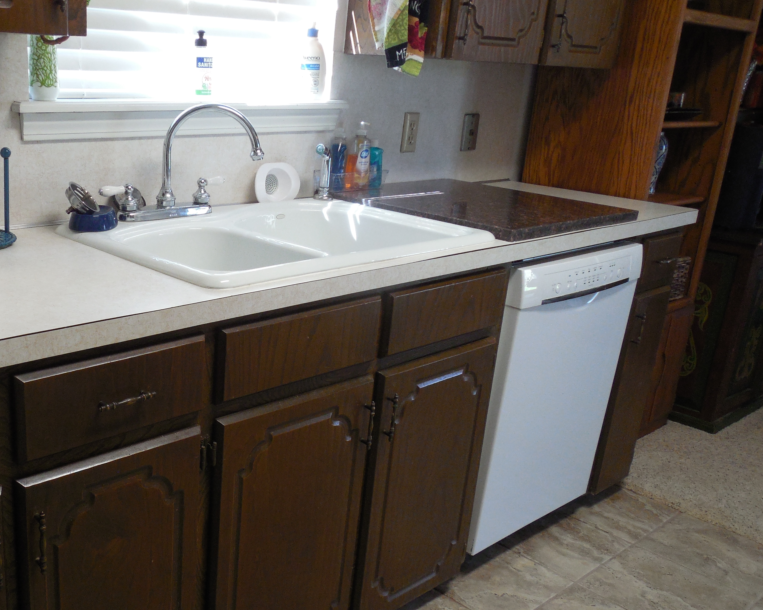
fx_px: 813
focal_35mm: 36
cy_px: 363
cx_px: 216
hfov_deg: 48.8
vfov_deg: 41.0
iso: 250
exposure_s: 1/30
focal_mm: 4.5
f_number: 3.3
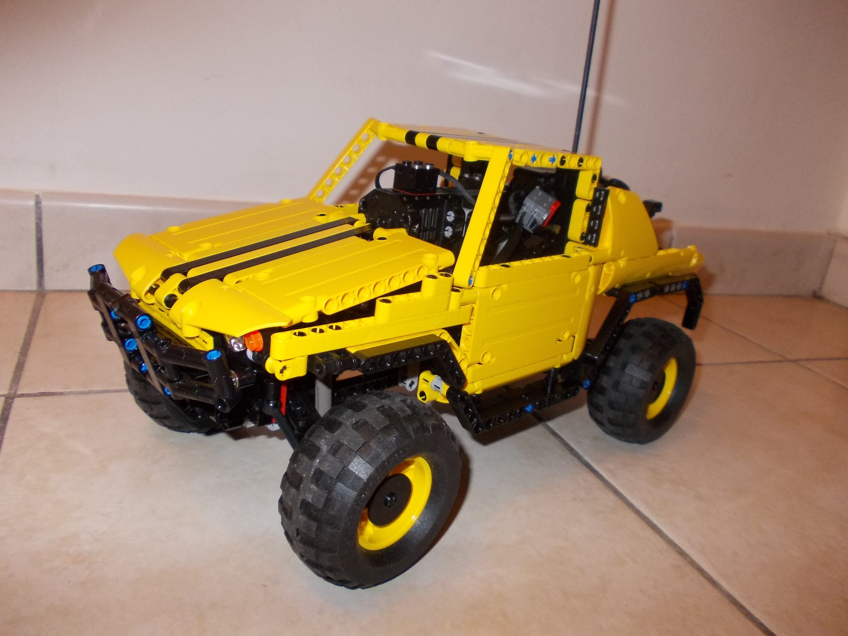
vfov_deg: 49.7
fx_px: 686
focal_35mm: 28
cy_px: 318
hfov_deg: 63.4
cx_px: 424
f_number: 2.7
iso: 200
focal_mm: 4
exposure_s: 1/25
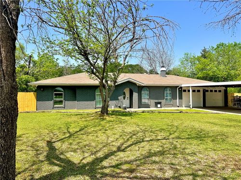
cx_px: 120
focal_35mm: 24
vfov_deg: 56.8
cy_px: 90
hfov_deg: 71.6
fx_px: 167
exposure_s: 1/3597
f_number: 1.78
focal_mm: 6.86
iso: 80
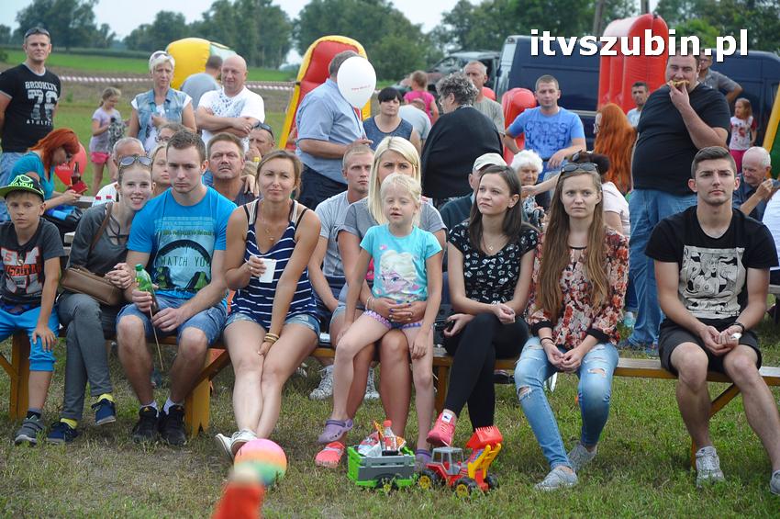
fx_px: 2273
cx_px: 390
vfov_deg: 13.0
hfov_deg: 19.5
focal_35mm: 105
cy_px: 260
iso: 400
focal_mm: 70
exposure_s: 1/200
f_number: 4.5
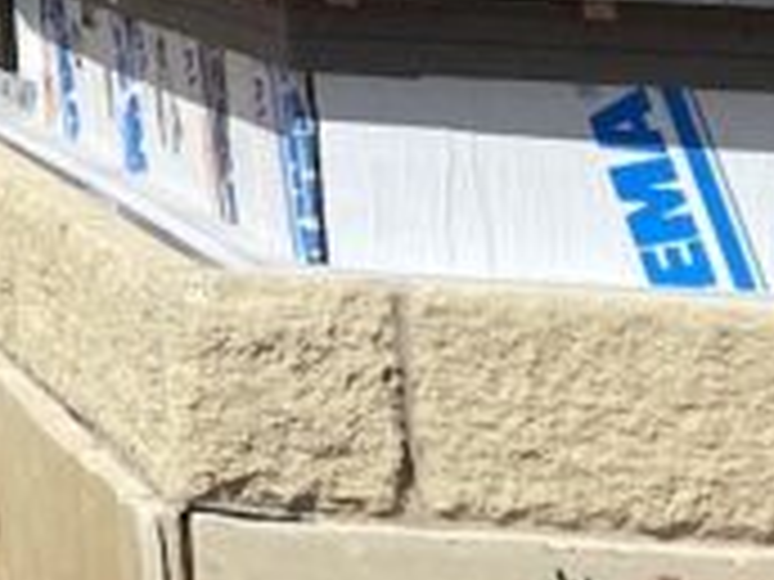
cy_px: -1106
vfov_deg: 8.2
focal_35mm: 155
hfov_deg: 9.9
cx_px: -1503
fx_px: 3466
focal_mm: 4.25
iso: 32
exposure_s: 1/4274
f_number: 1.8
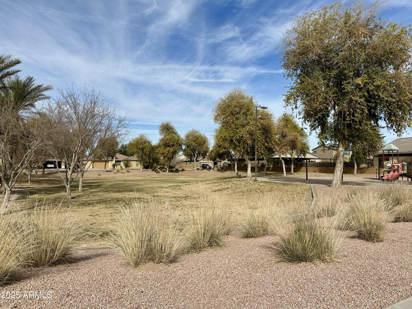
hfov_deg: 71.6
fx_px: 286
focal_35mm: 24
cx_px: 206
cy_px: 154
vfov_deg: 56.8
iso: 80
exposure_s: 1/6211
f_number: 1.78
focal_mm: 6.86
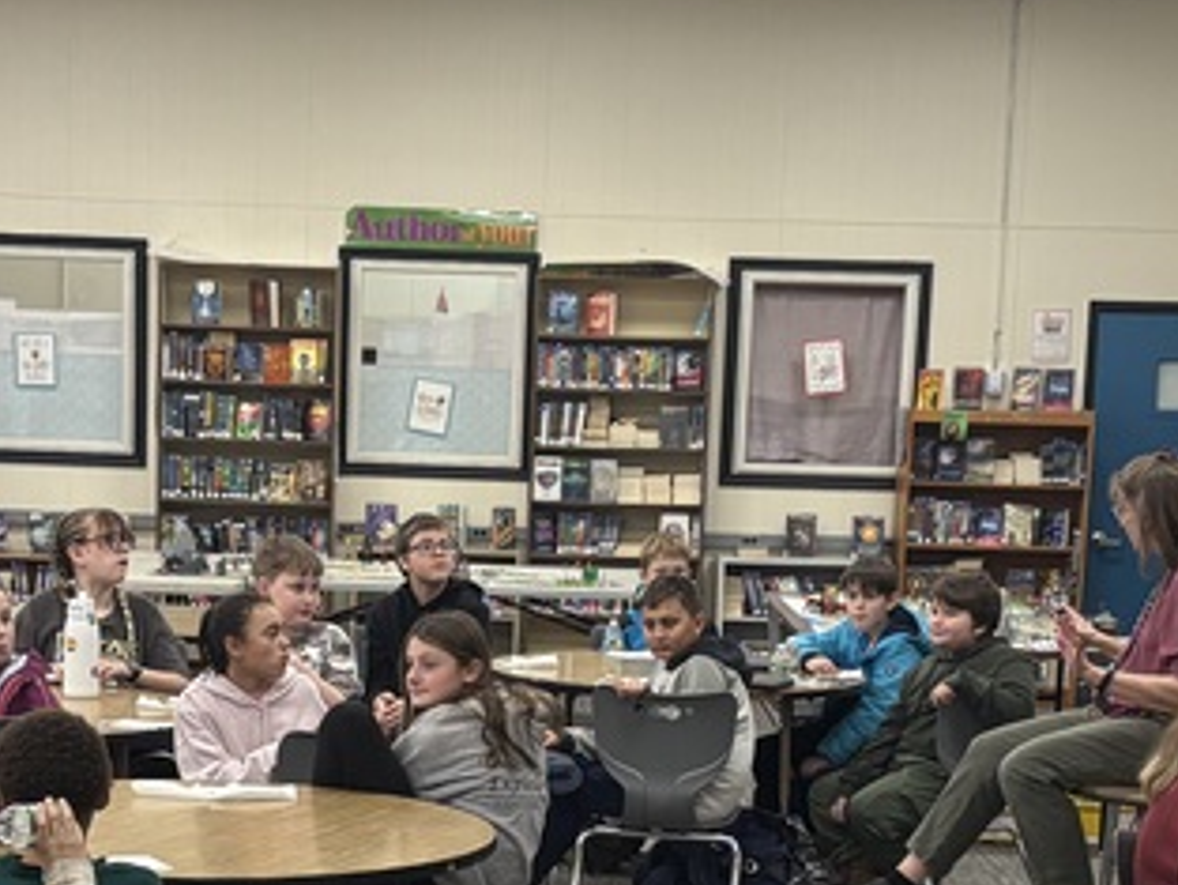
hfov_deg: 23.0
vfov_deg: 17.1
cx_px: 478
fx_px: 2894
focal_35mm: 85
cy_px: 791
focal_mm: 5.96
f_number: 1.6
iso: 160
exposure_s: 1/120
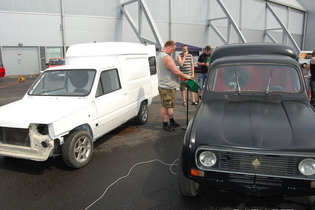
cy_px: 108
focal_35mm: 28
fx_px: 245
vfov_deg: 46.4
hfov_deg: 65.5
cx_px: 155
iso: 200
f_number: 8
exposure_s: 1/500
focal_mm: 18
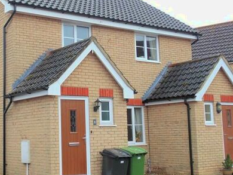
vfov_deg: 24.0
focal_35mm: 61
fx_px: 411
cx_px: 54
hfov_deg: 31.0
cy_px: 81
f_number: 3.4
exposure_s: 1/40
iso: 80
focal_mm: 6.2
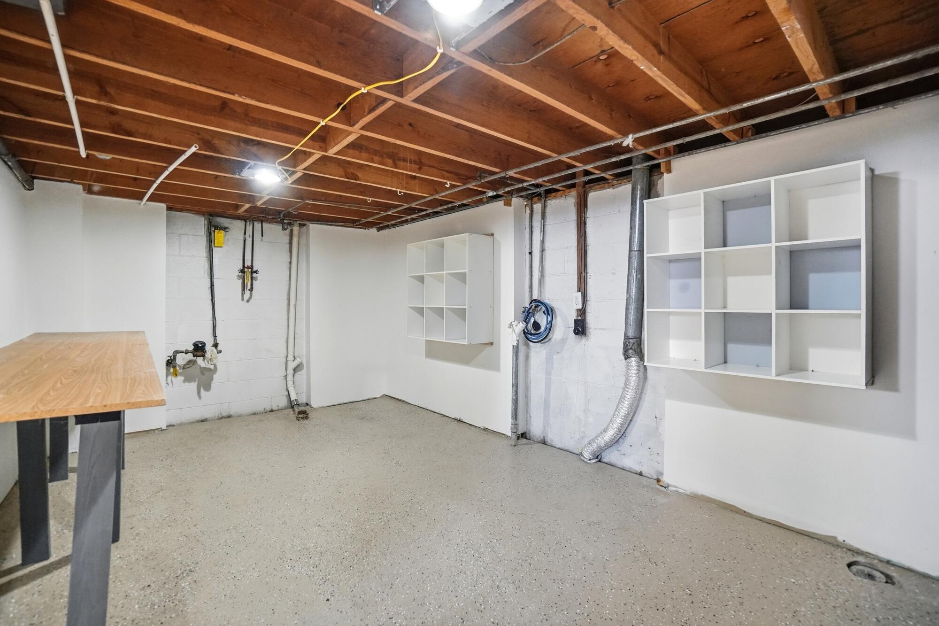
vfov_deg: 77.3
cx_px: 470
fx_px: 391
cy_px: 313
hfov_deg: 100.4
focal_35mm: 15
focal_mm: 10
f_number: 4
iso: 100
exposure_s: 1/80
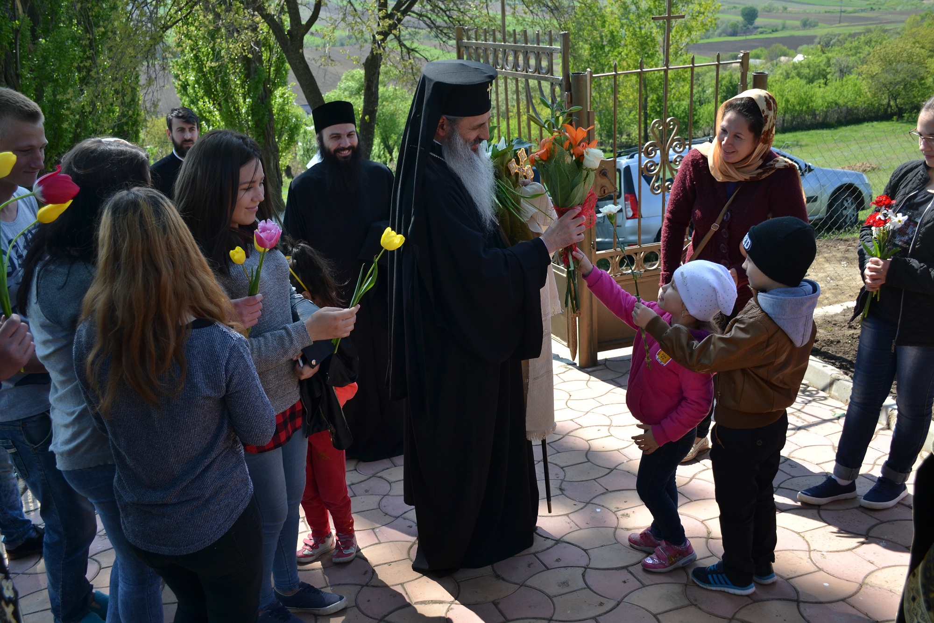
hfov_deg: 57.2
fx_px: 856
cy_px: 312
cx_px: 467
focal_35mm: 33
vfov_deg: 40.0
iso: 200
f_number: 5.6
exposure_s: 1/500
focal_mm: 22
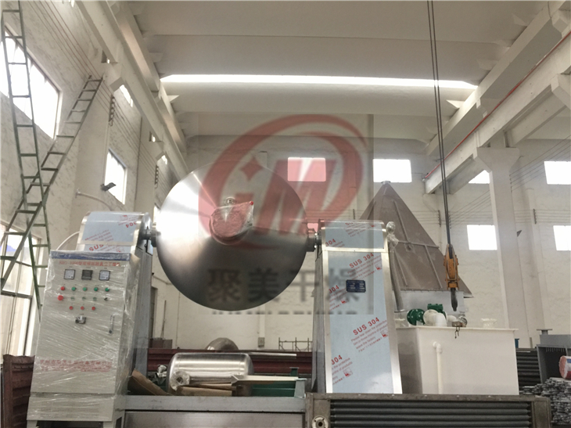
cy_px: 214
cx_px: 286
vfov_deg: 48.2
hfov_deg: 61.7
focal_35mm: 29
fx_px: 478
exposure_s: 1/17
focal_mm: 4.15
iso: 80
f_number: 2.2
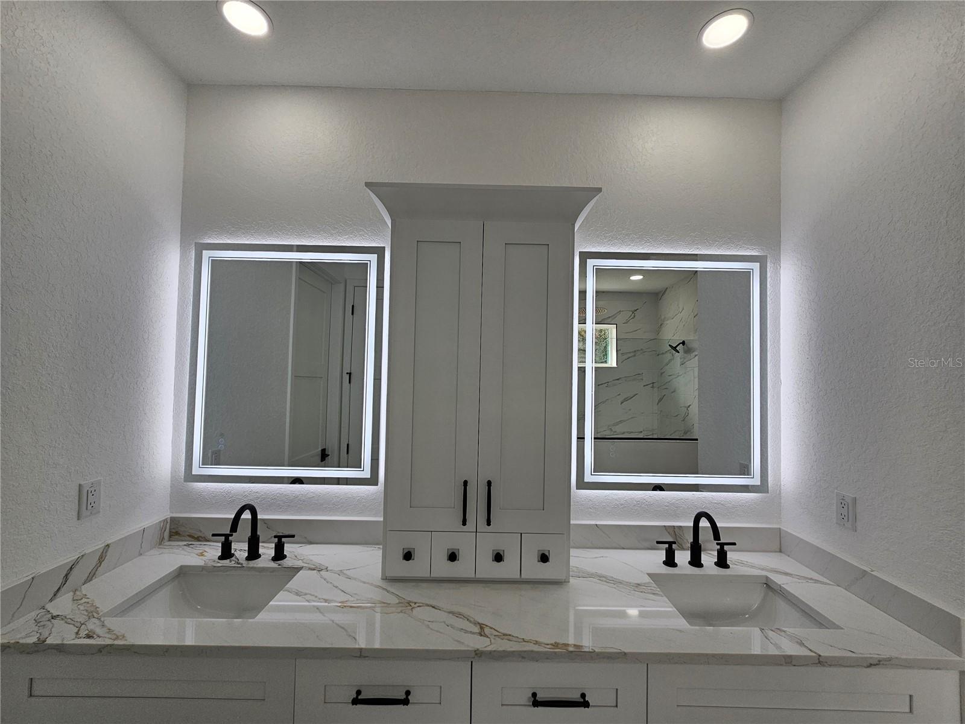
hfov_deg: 106.2
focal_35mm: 13
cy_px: 362
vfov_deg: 89.9
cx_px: 482
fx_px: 362
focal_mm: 2.2
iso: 50
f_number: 2.2
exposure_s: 1/200
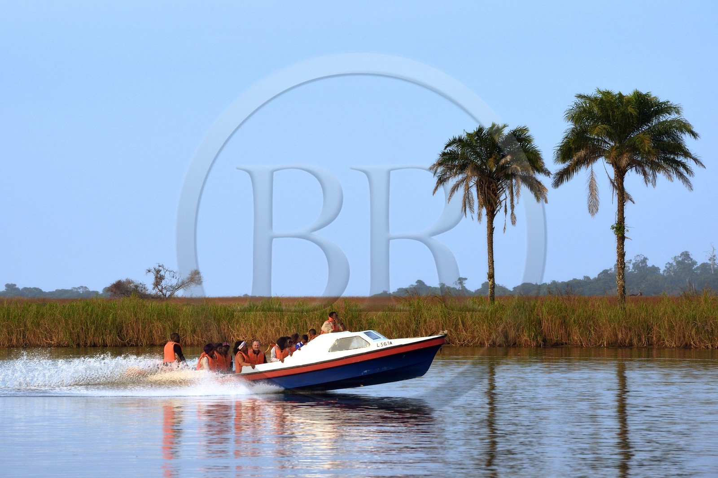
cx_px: 359
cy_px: 239
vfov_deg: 6.9
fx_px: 3988
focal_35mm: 200
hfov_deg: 10.3
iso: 800
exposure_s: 1/500
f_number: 11
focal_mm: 200
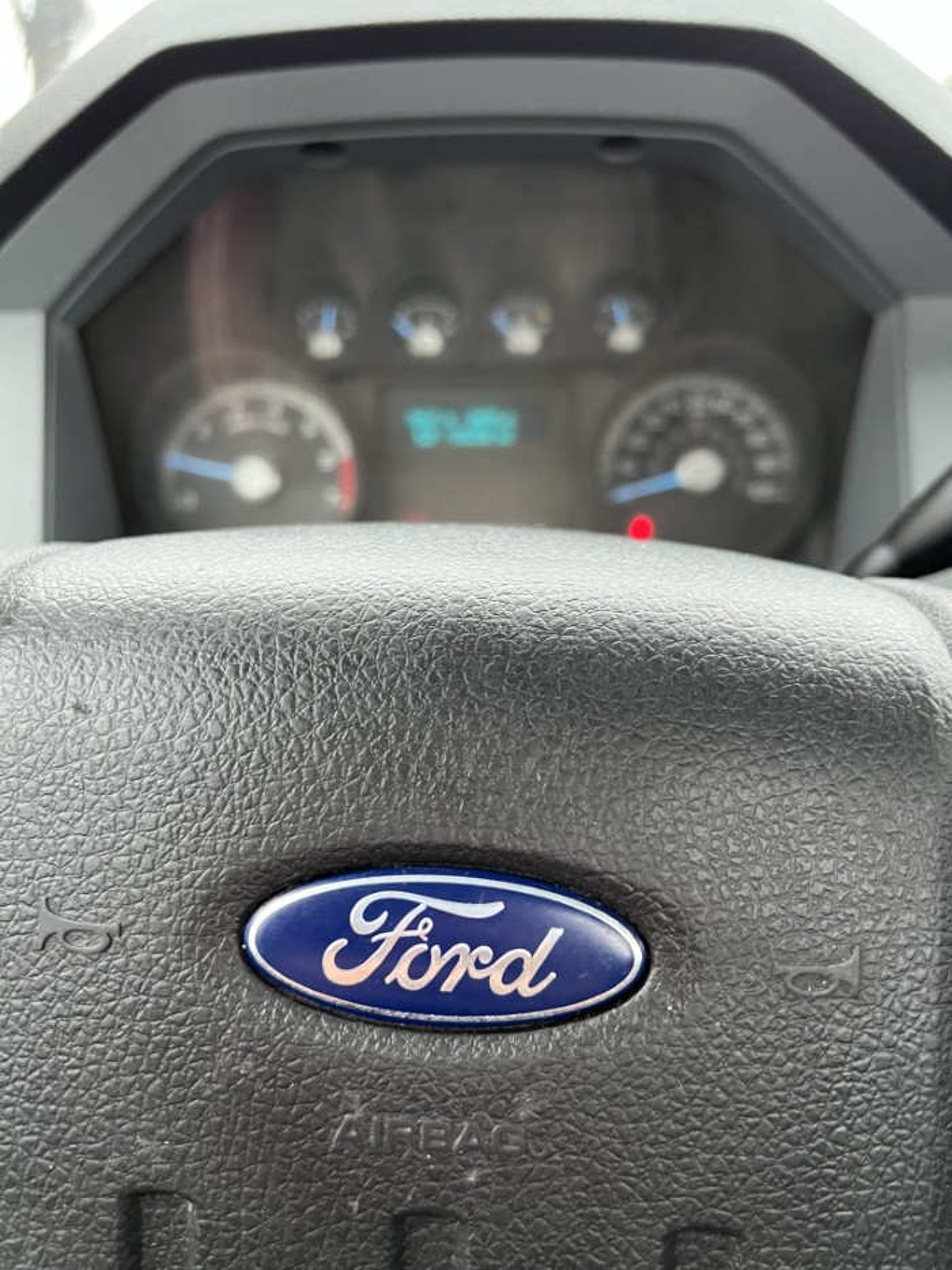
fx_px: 953
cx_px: 476
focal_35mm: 26
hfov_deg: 53.1
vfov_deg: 67.3
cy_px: 635
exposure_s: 1/60
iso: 250
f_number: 1.5
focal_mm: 5.7
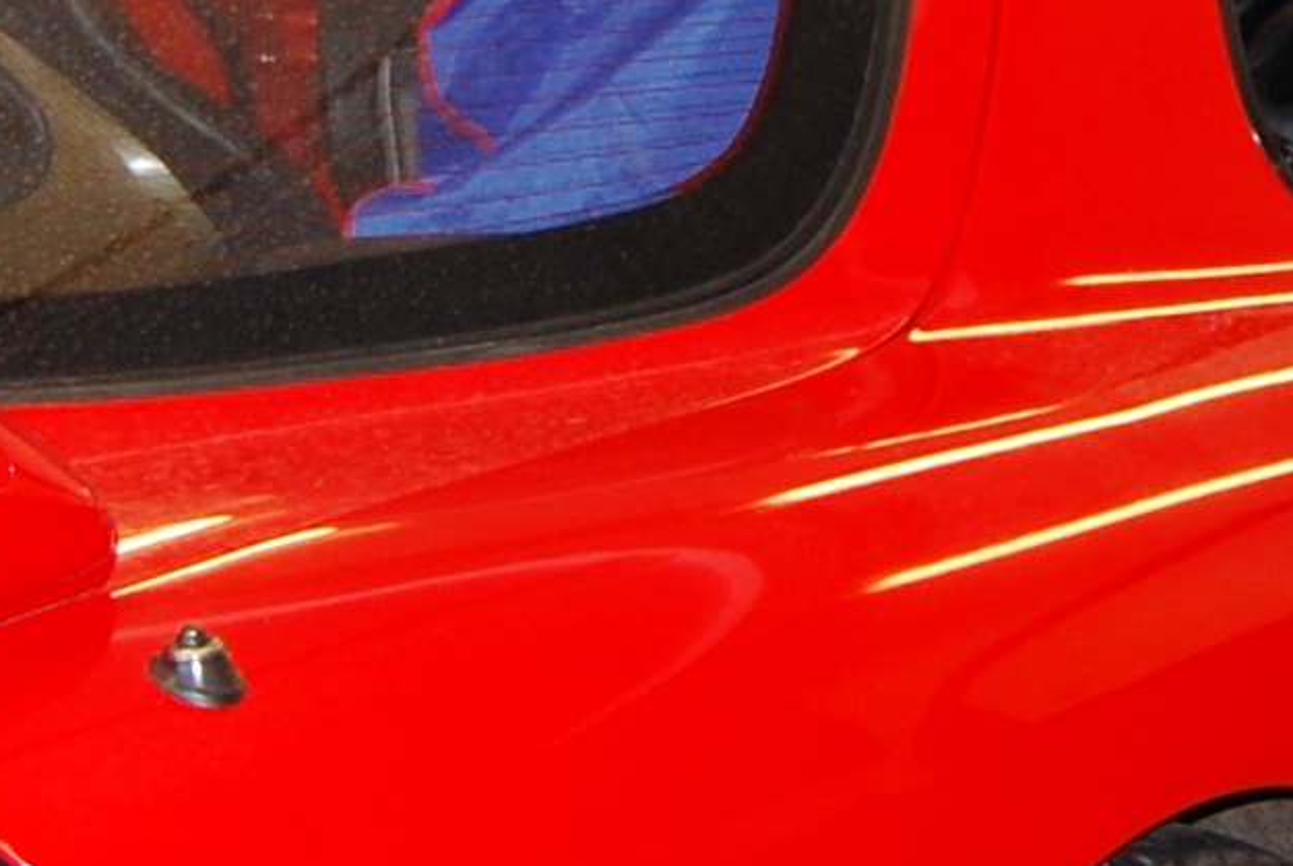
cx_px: 372
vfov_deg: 6.7
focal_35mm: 204
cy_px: 248
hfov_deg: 10.1
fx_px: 7335
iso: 200
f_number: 3.8
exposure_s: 1/60
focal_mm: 22
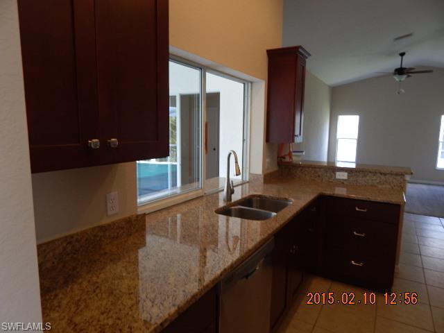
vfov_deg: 61.1
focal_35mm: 22
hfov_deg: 76.4
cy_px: 166
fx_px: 282
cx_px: 222
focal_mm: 4
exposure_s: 1/40
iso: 125
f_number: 3
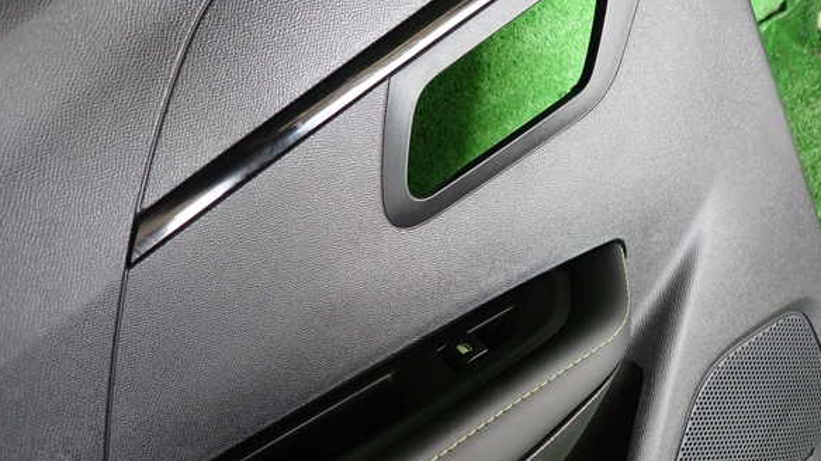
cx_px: 405
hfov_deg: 67.9
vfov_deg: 41.4
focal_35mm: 28
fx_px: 609
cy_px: 225
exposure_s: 1/50
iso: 200
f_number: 2
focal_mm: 4.5
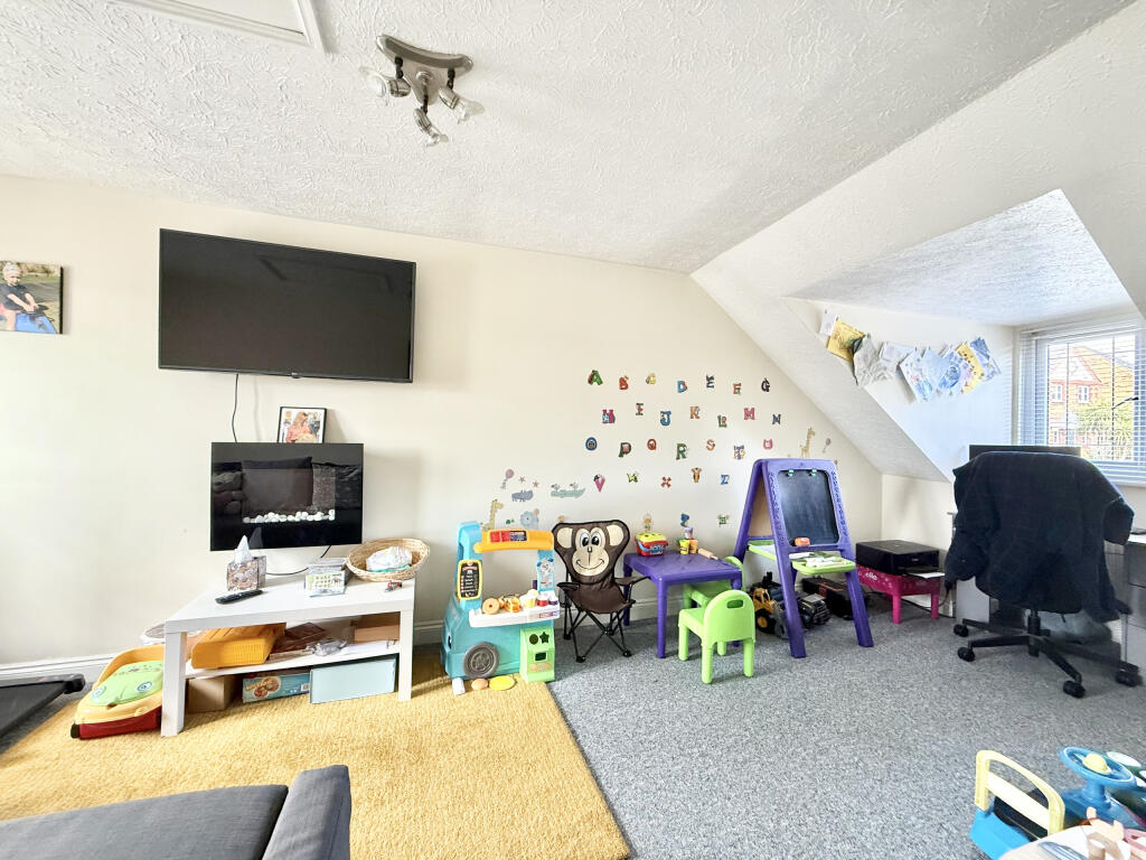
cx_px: 573
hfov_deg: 102.1
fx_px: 463
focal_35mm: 14
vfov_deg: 85.7
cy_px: 430
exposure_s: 1/73
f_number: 2.2
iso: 320
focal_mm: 2.22
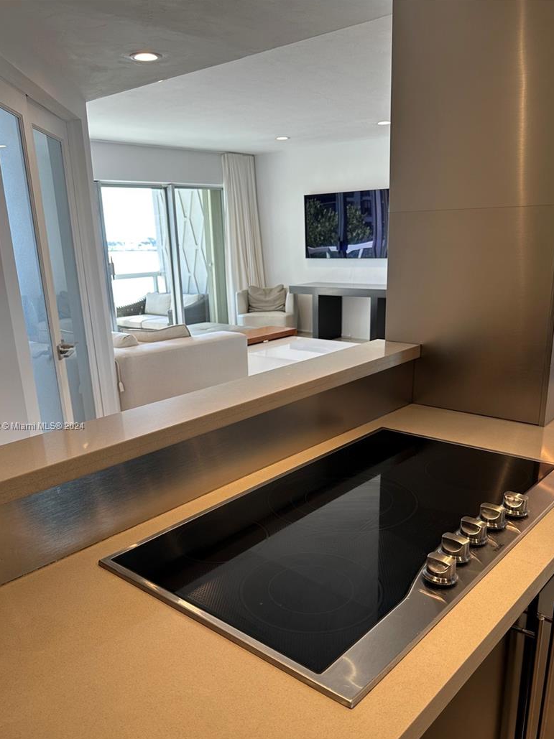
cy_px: 427
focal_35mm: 28
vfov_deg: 63.1
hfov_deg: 49.7
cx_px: 276
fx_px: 598
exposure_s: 1/120
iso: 64
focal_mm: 6.86
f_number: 1.78
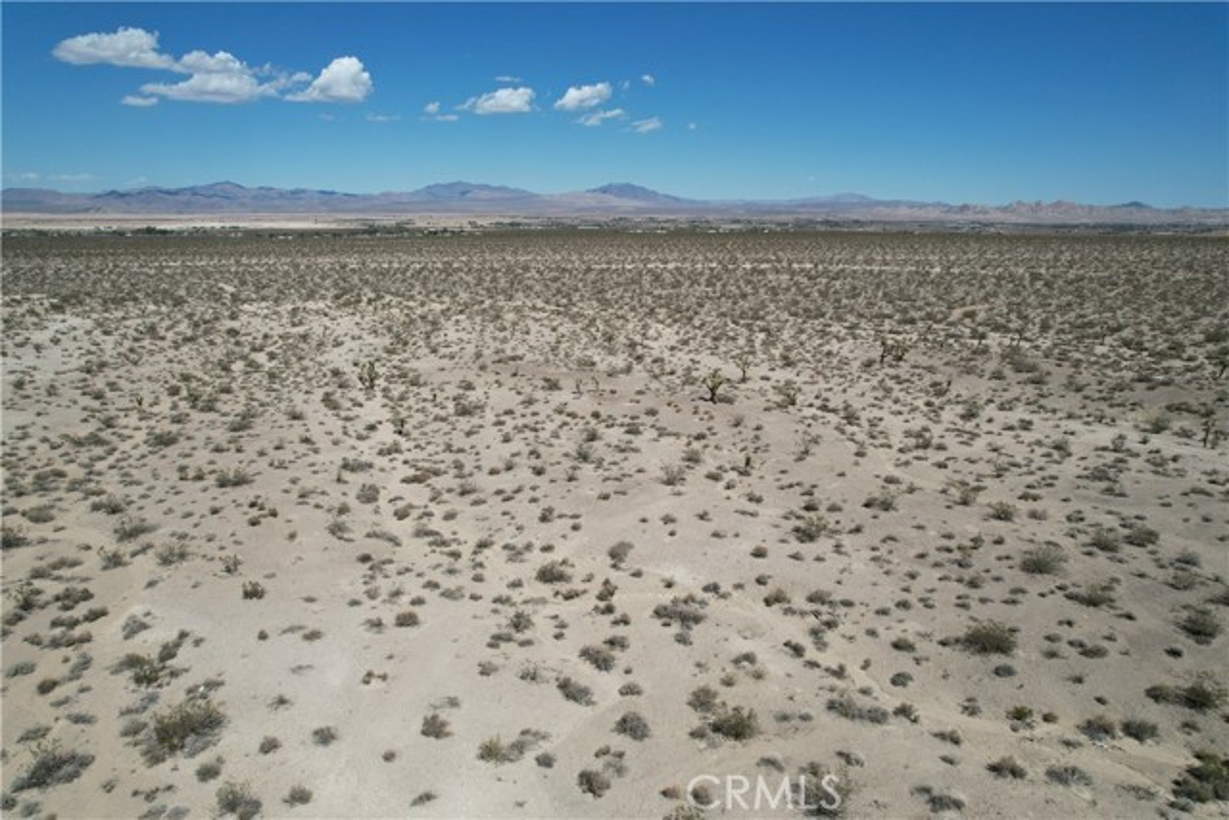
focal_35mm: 22
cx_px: 614
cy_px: 410
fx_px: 751
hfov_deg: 78.6
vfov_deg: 57.3
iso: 100
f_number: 2.8
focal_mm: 8.38
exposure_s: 1/3200
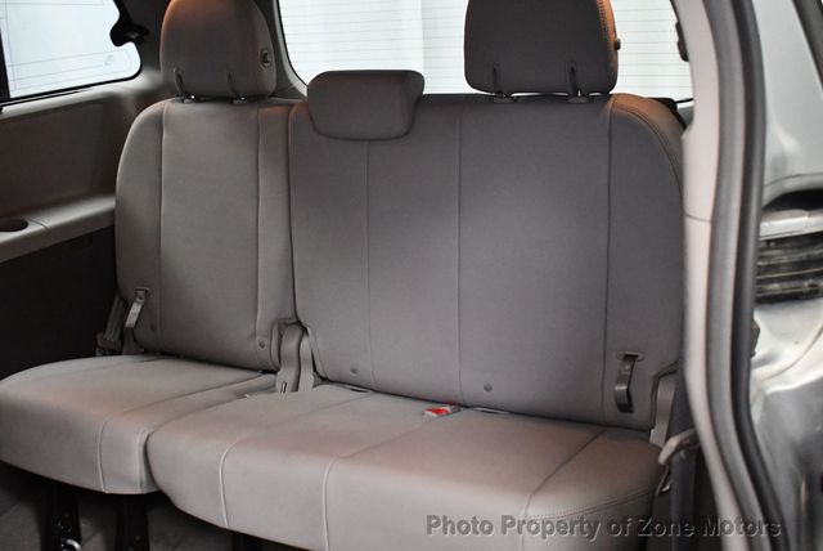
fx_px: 915
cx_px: 412
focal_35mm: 40
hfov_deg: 48.4
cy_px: 276
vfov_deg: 33.5
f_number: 3.5
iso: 4000
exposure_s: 1/60
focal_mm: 20
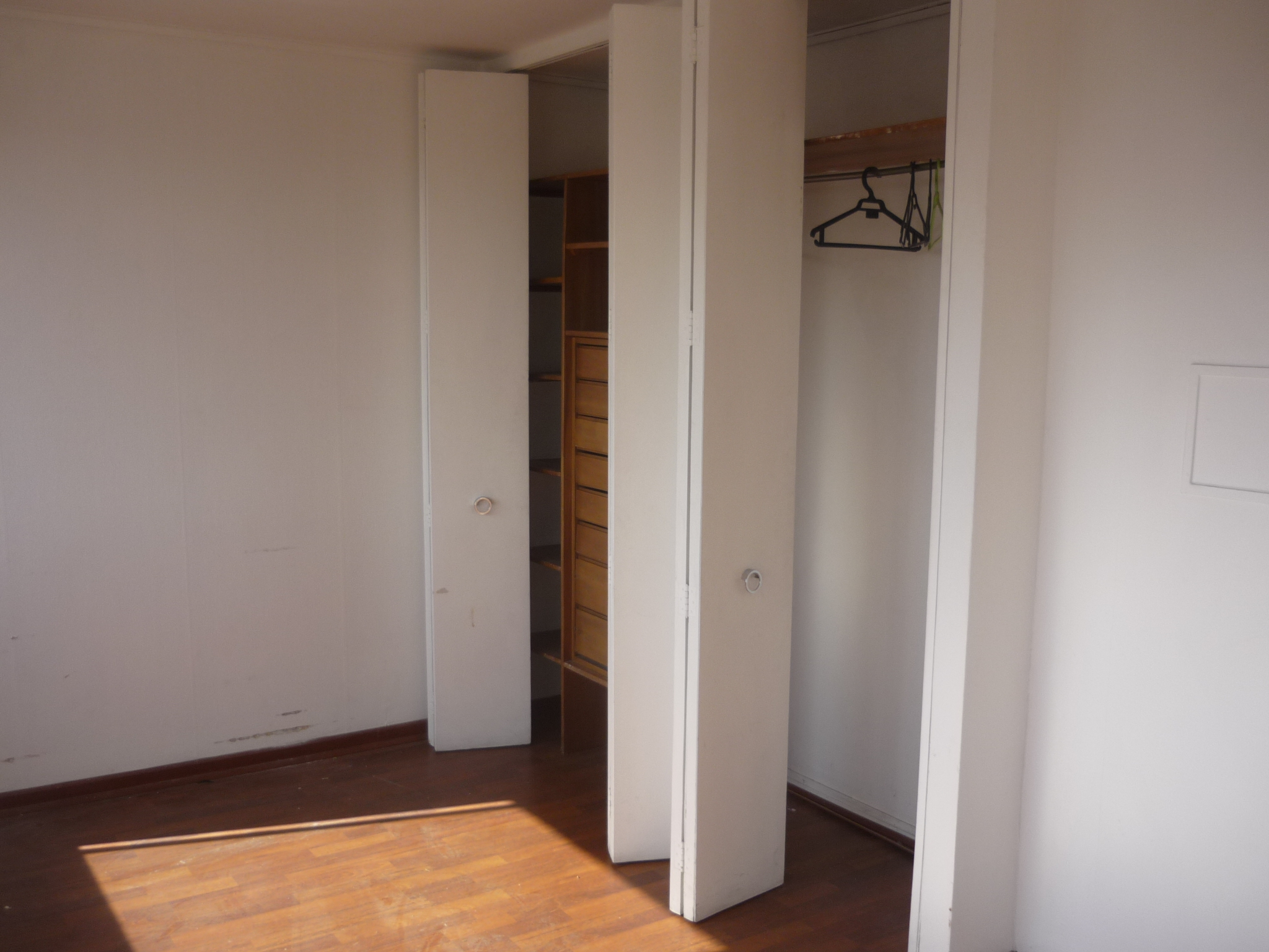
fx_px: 1210
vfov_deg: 42.9
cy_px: 476
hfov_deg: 55.4
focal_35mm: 33
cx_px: 634
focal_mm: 5.5
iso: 100
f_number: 2.8
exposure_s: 1/320
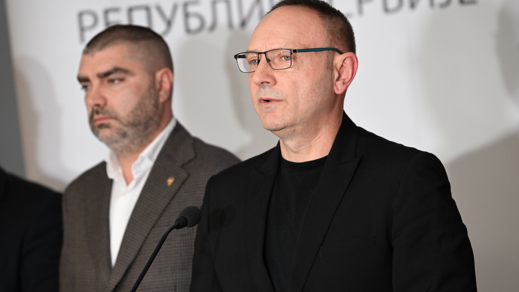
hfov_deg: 10.3
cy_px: 156
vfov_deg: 5.8
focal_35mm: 210
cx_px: 260
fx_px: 2890
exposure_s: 1/200
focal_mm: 200
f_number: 4
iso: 2500
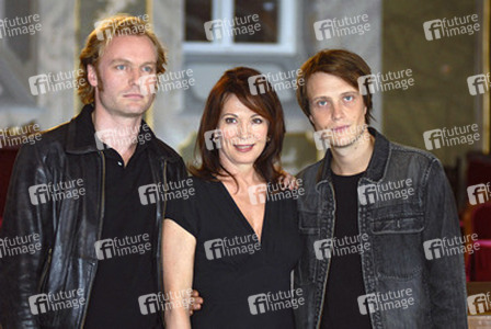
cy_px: 164
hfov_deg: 17.0
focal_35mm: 120
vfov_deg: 11.5
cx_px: 246
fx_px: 1639
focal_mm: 80
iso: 400
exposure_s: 1/100
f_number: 2.8
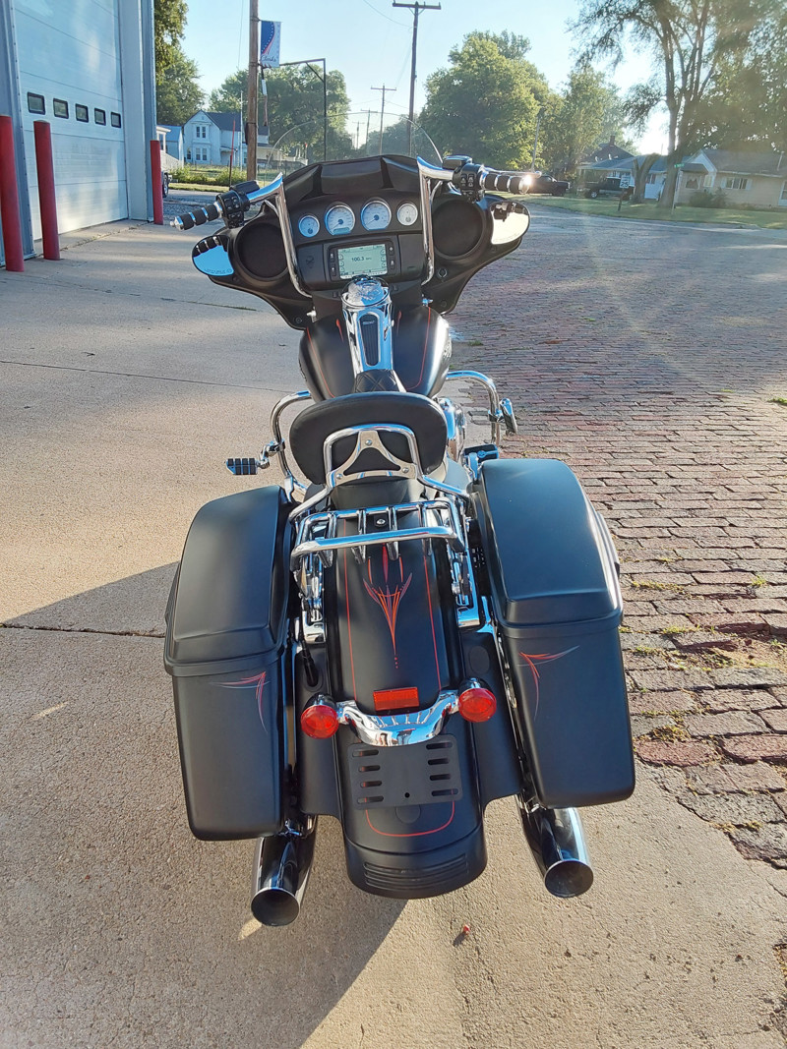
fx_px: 849
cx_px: 394
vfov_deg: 63.4
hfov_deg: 49.7
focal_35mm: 28
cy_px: 524
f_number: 1.9
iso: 50
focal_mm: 2.91
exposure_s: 1/513
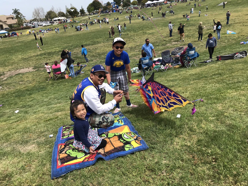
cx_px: 124
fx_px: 201
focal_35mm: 28
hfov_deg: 63.4
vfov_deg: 49.8
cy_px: 93
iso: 20
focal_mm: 3.99
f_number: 1.8
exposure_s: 1/1880
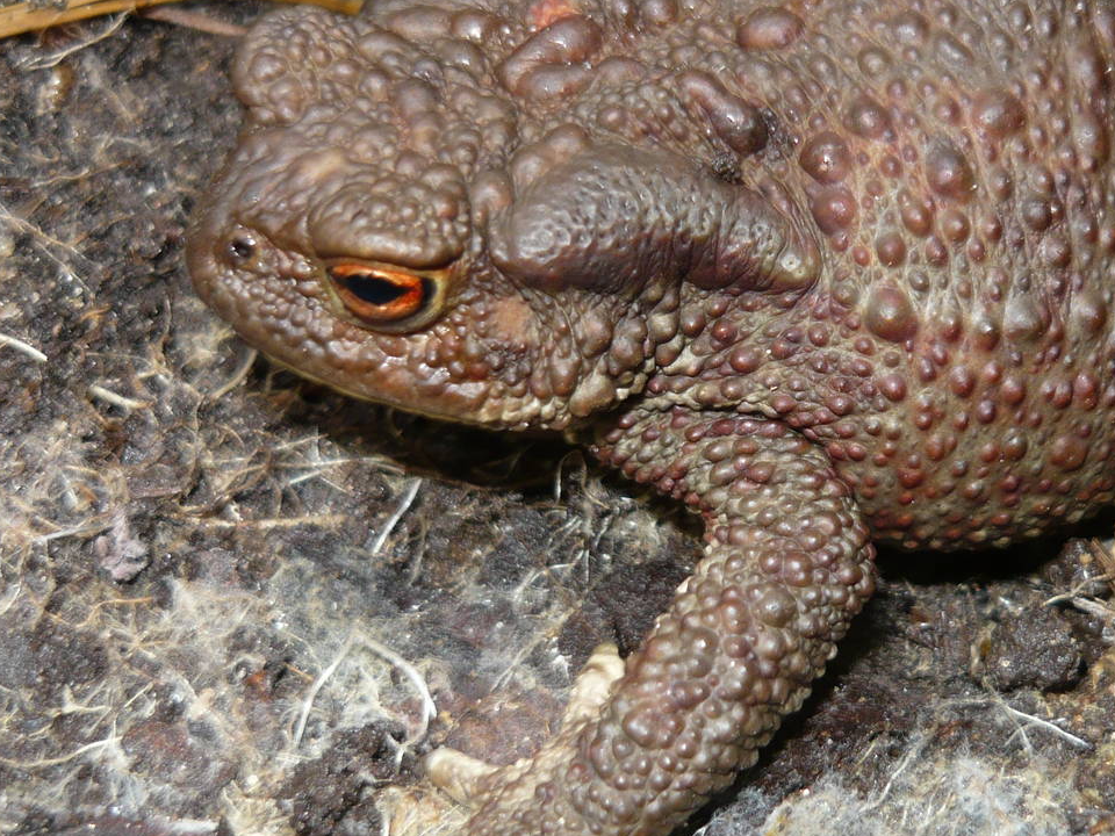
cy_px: 349
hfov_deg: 34.7
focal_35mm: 55
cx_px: 731
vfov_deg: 26.5
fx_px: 1772
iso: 100
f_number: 2.8
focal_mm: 5.5
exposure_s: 1/30
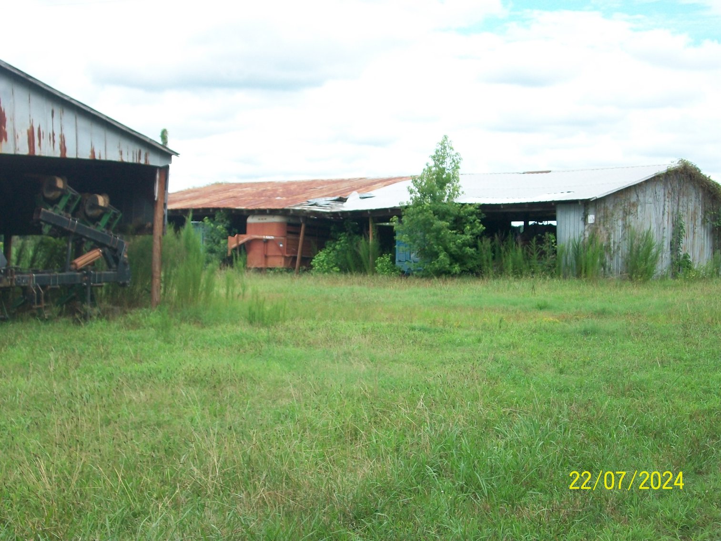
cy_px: 270
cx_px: 360
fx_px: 1104
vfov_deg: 27.5
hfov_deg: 36.2
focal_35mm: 53
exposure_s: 1/500
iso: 80
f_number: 3.6
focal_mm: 8.8
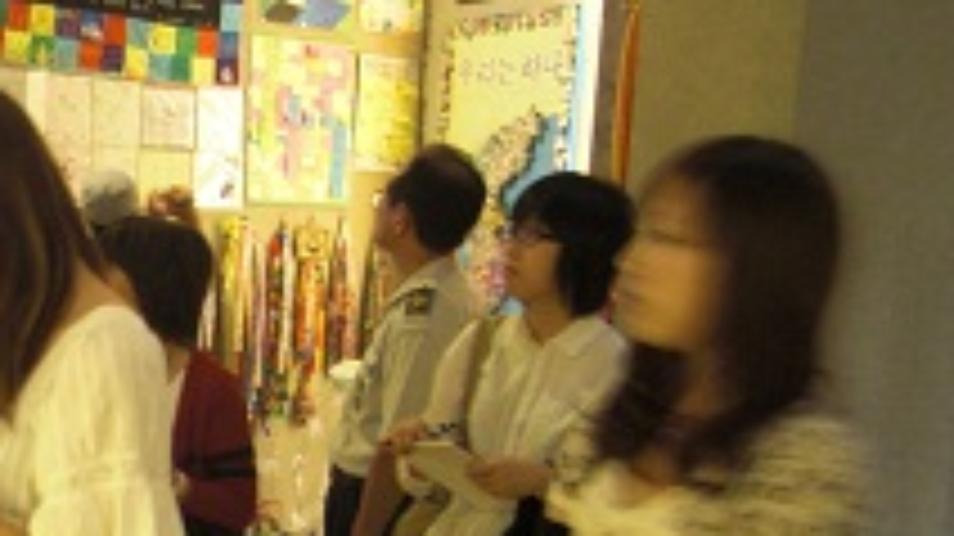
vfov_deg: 18.7
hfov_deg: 30.9
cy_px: 489
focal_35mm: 63
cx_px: -4
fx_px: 1593
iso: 200
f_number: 2.6
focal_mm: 4.9
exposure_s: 1/2
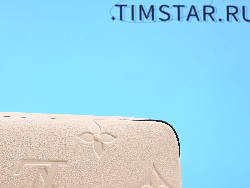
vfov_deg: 17.5
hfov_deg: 22.9
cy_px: 133
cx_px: 45
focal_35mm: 84
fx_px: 607
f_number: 16
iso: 100
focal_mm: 36
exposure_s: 1/2
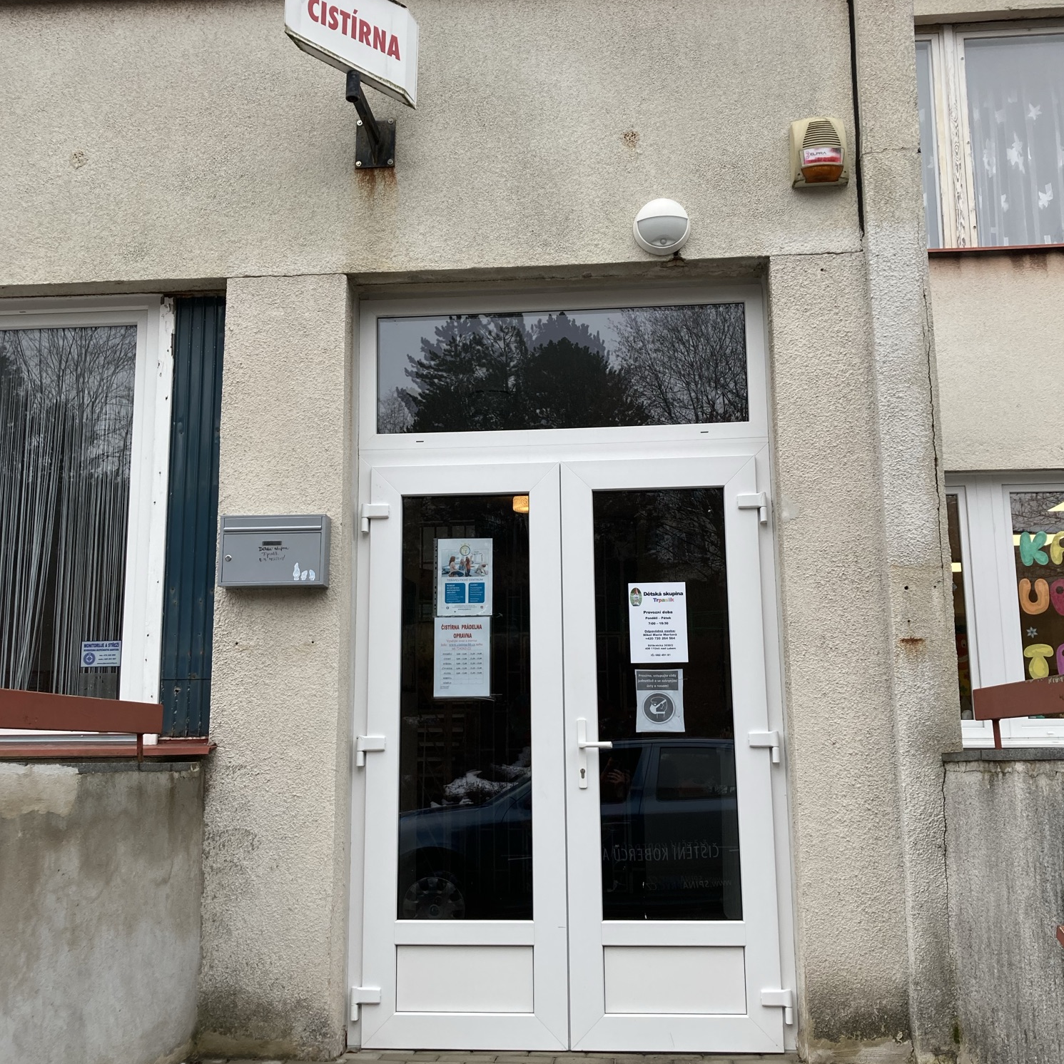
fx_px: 1182
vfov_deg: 48.4
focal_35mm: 34
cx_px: 525
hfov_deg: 48.4
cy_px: 540
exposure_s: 1/173
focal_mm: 3.99
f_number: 1.8
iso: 20
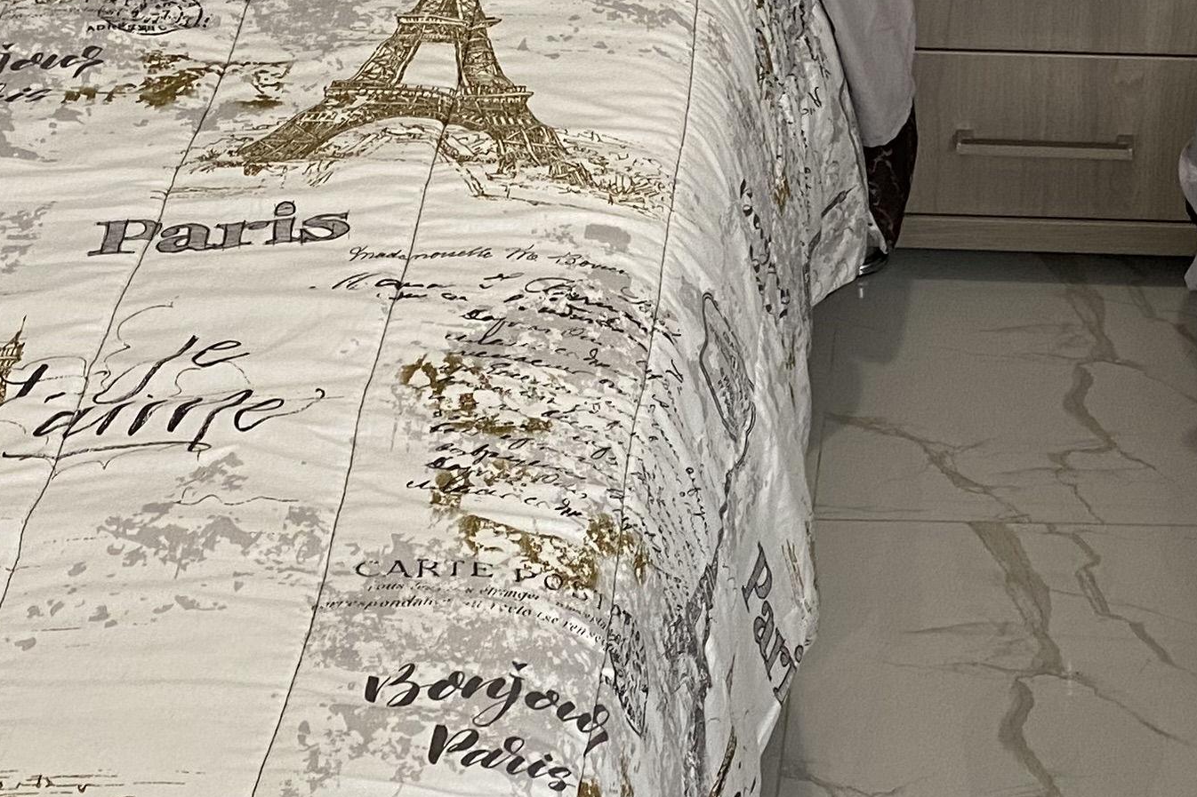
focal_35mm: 81
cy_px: 354
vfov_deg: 16.8
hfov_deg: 24.6
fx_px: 2693
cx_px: 990
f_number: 1.8
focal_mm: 4.25
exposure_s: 1/50
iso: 160
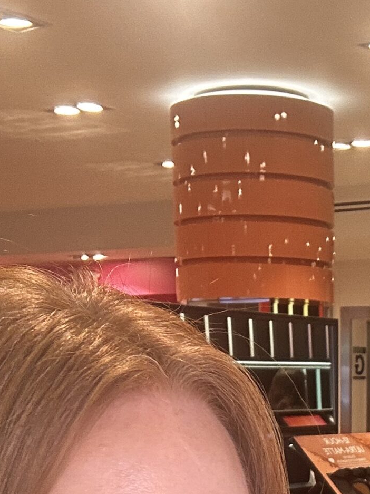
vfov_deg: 21.4
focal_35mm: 82
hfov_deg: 17.5
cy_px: 656
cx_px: 377
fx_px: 1169
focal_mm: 2.69
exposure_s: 1/75
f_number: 1.9
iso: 32
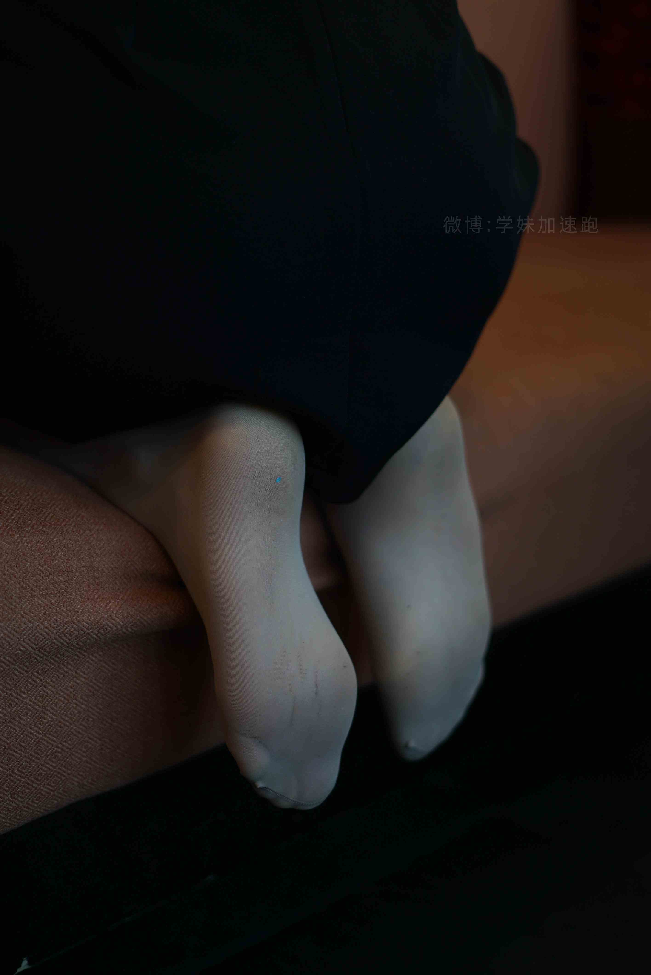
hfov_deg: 27.0
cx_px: 326
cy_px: 488
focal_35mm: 50
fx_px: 1354
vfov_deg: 39.6
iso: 200
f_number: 1.8
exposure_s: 1/320
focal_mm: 50
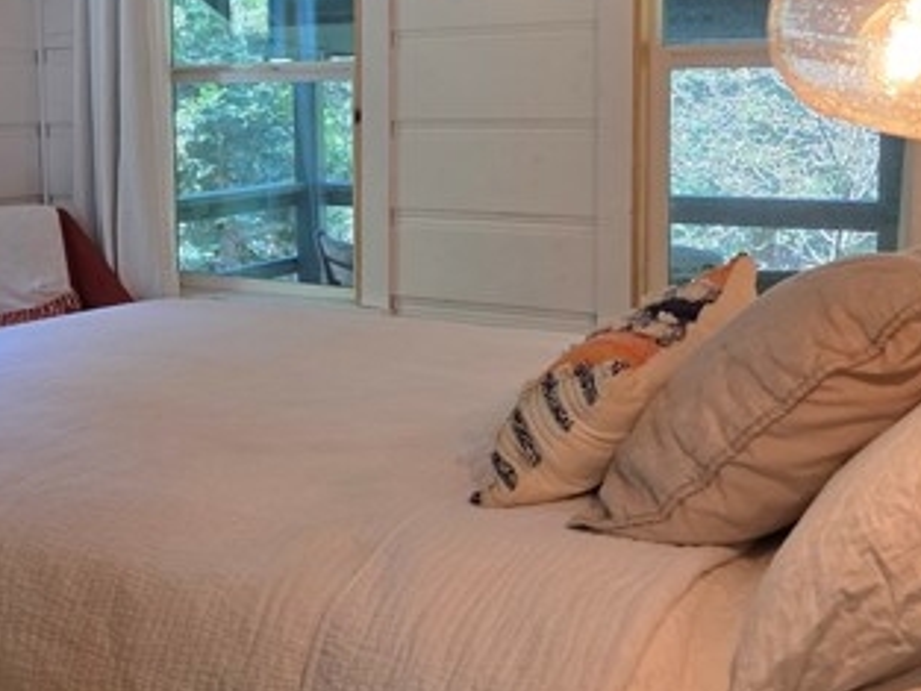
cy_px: 191
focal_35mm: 47
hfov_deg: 38.6
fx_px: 1251
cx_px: 162
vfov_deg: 30.5
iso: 200
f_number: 1.7
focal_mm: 6.3
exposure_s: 1/120
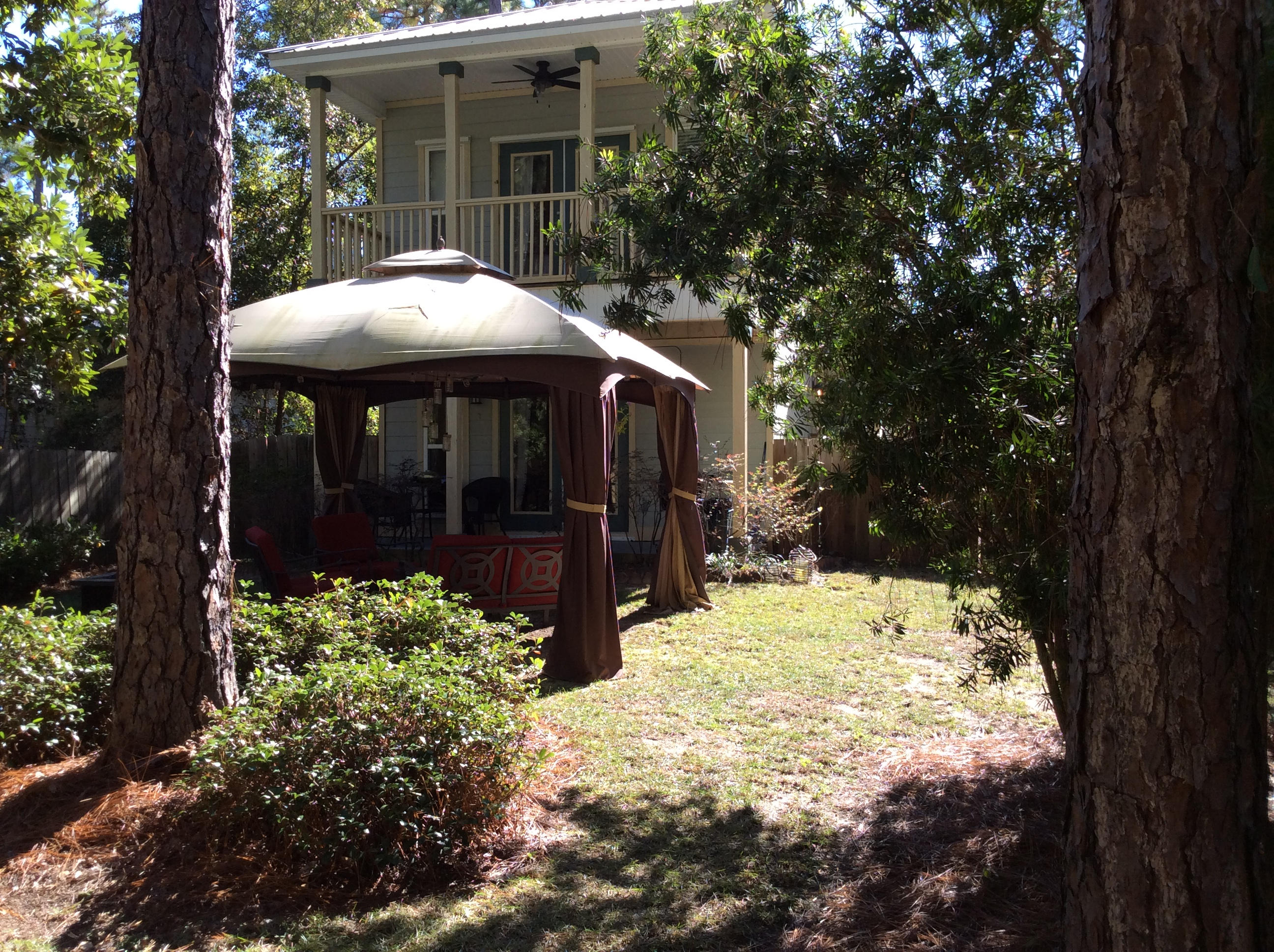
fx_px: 1176
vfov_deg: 44.1
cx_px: 637
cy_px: 476
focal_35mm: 32
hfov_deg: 56.9
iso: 32
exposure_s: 1/312
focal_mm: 3.3
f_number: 2.4
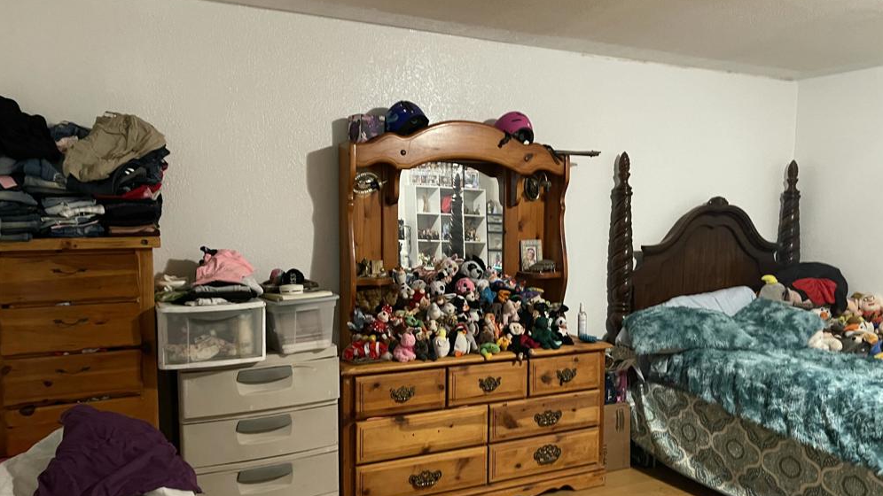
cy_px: 291
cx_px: 452
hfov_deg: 67.9
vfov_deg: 41.3
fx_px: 656
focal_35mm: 28
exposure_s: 1/30
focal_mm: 5.1
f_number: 1.6
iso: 500
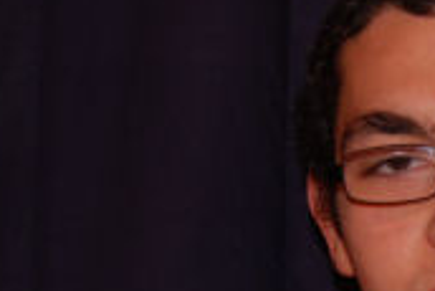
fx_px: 1660
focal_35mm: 137
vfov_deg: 9.9
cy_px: 343
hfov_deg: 14.4
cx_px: 551
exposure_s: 1/60
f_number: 4.8
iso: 400
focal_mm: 35
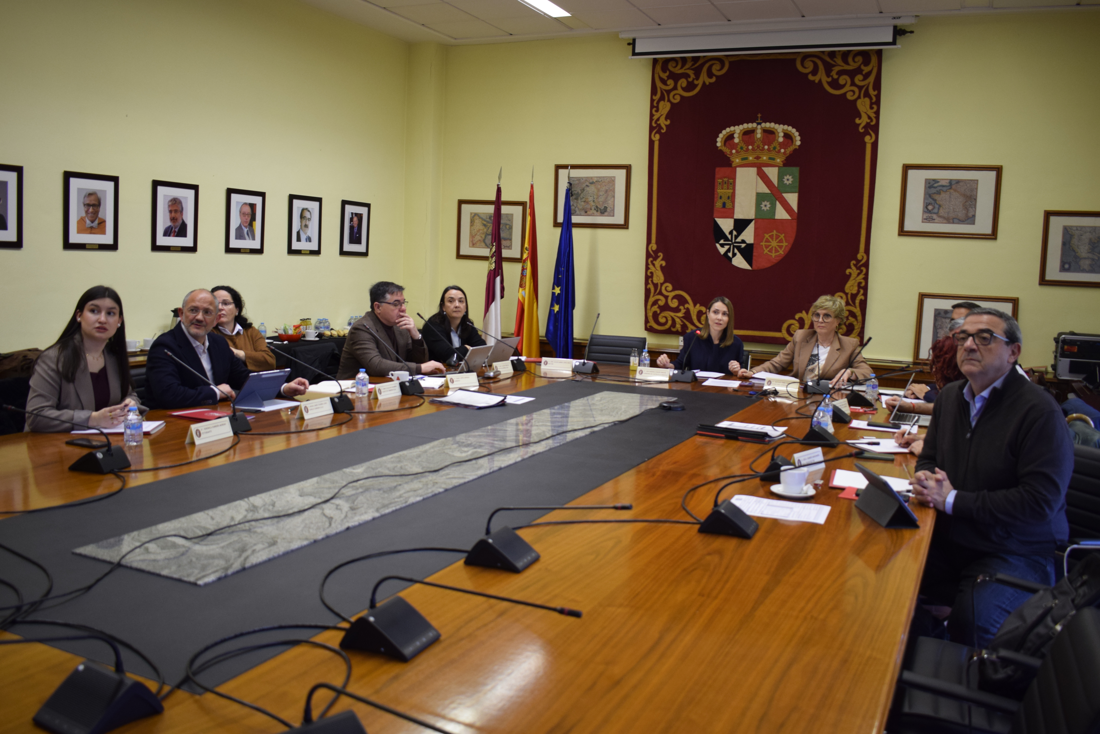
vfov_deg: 41.7
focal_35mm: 32
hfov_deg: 59.5
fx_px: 962
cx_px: 550
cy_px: 367
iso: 720
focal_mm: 21
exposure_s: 1/60
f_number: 4
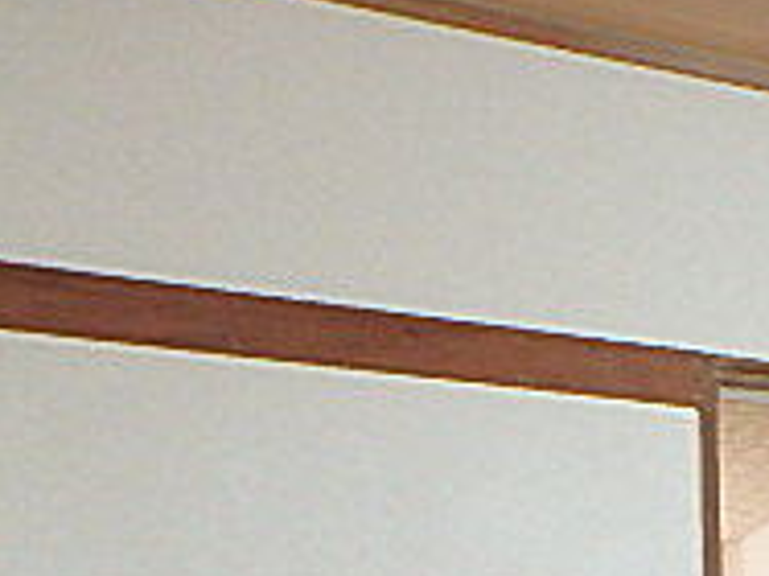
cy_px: 930
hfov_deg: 22.7
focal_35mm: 72
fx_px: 1598
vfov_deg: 17.7
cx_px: 1110
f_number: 3.5
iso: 200
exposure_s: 1/50
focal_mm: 3.7
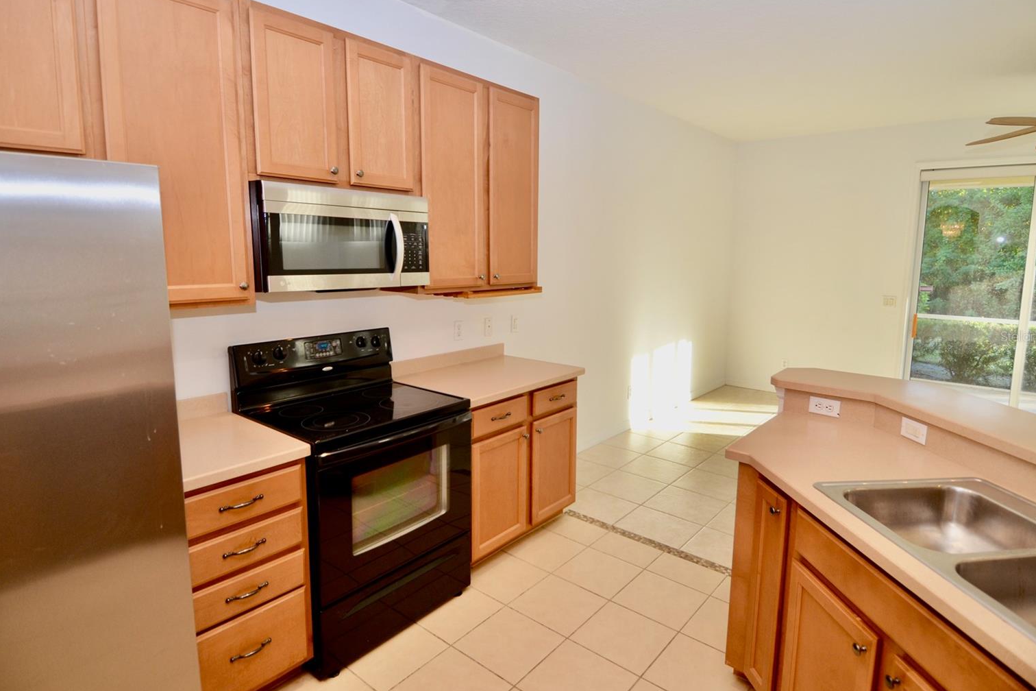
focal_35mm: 19
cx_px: 513
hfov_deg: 86.9
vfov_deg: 64.5
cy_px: 336
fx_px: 547
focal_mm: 12
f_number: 4
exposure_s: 1/60
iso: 280
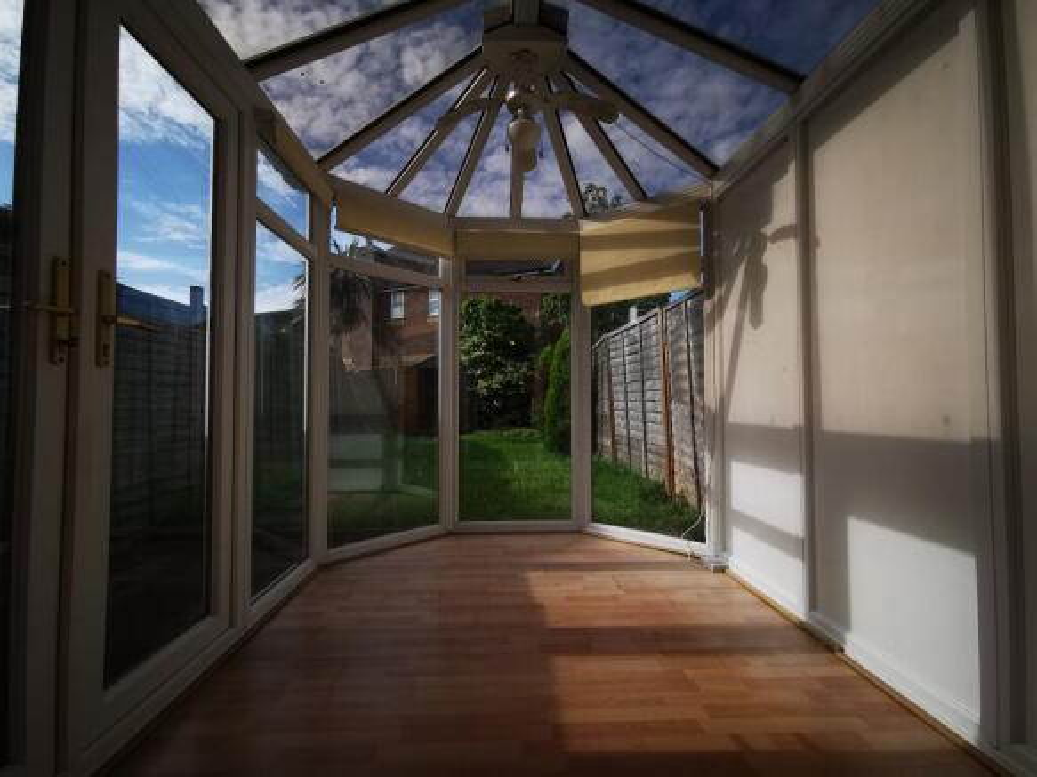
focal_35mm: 16
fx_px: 479
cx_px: 518
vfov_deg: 78.1
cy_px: 388
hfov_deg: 94.5
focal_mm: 2.35
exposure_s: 1/703
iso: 50
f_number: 2.2
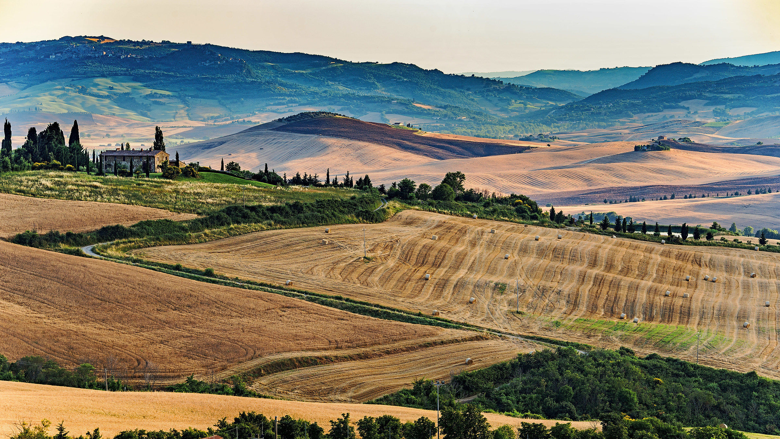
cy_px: 259
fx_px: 2647
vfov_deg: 9.5
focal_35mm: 128
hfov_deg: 16.8
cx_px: 390
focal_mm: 122
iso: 220
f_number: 8
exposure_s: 1/125
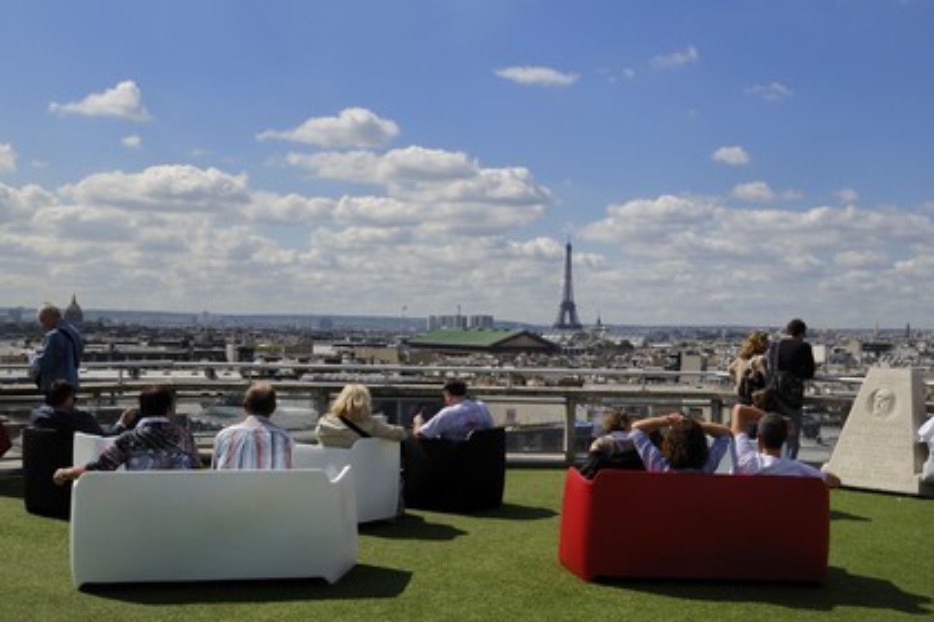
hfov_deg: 50.7
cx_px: 467
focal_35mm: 38
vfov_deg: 35.1
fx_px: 986
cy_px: 311
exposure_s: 1/160
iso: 200
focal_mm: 38
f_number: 18
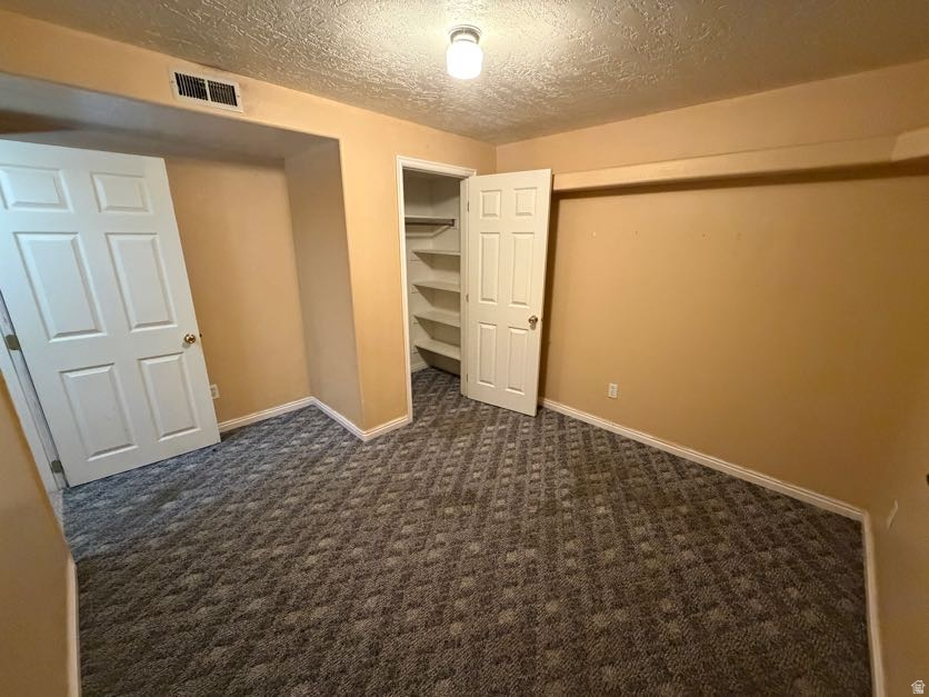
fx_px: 376
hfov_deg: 102.1
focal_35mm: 14
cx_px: 464
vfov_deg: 85.7
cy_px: 348
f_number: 2.2
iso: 1000
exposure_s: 1/60
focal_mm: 2.22
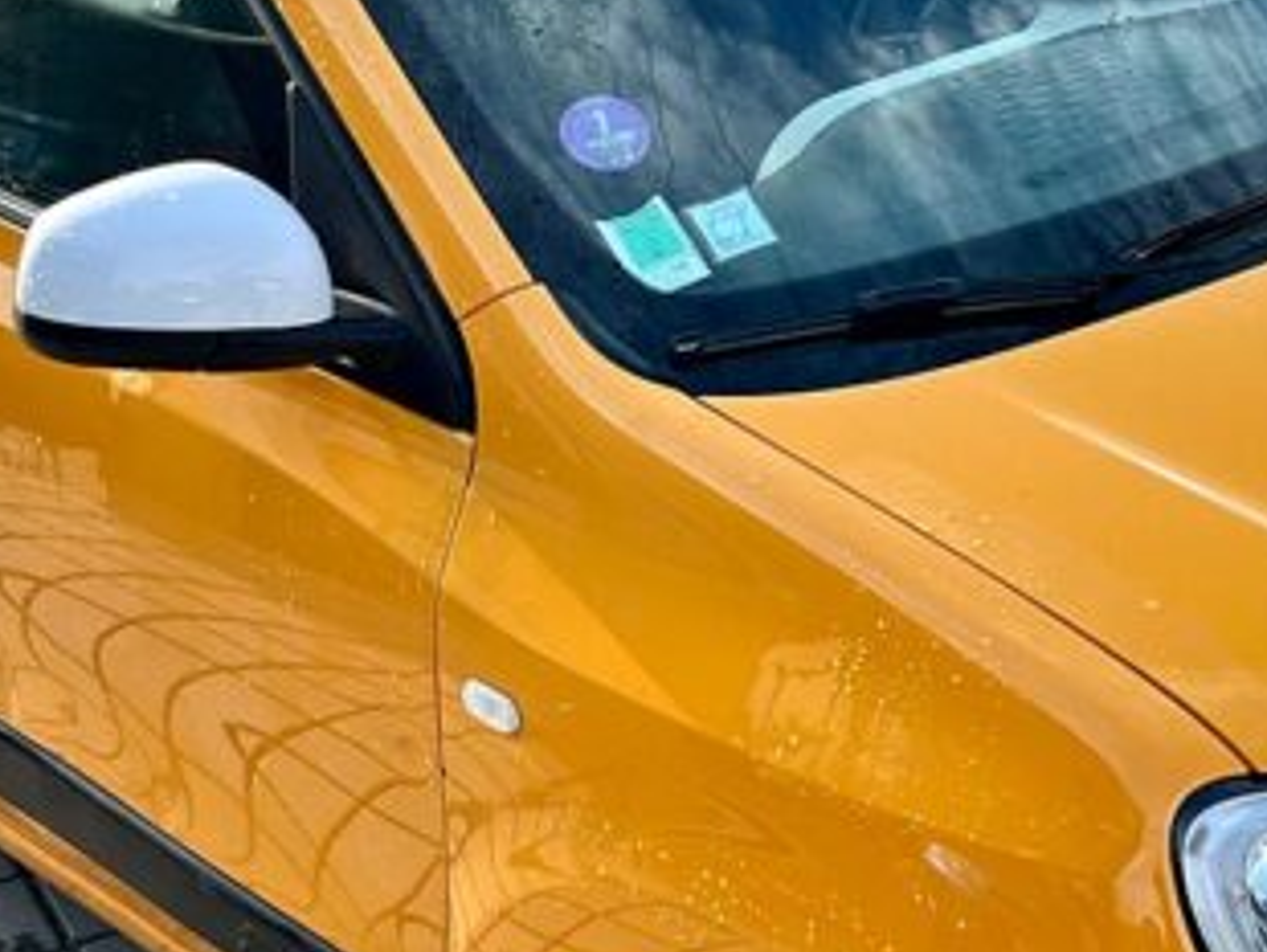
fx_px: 2454
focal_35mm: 67
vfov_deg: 21.9
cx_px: 772
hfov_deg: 28.9
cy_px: 584
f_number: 1.5
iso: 50
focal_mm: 5.7
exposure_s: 1/1266
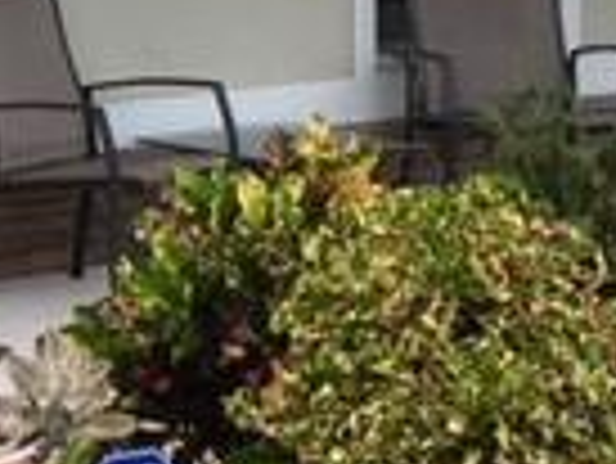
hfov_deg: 13.9
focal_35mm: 135
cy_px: 81
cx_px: -220
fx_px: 2404
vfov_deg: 11.0
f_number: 2.2
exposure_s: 1/439
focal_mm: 4.15
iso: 25
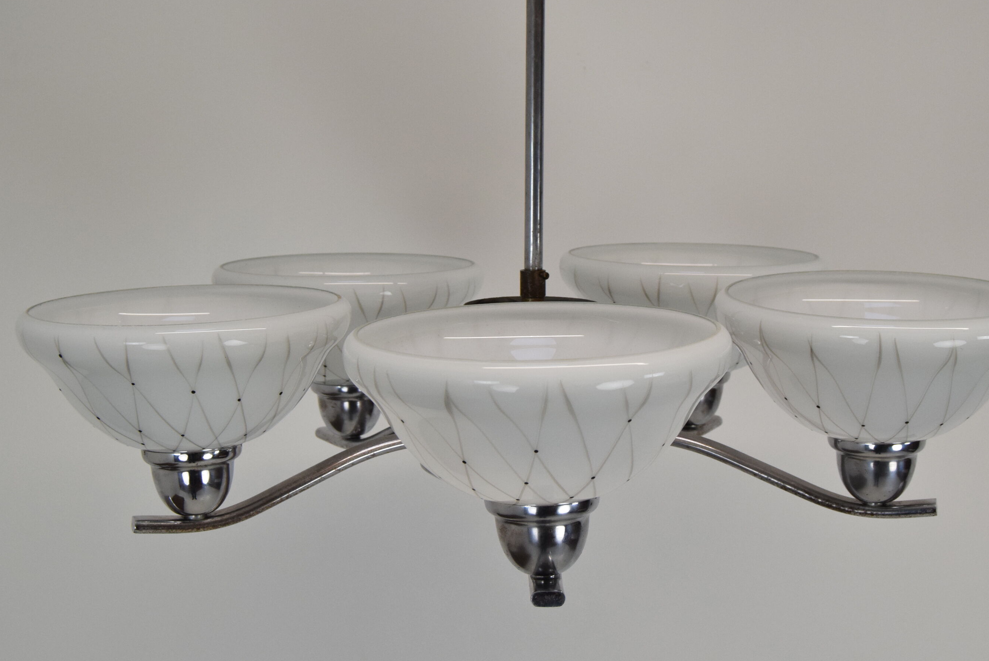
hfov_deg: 31.4
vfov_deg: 21.3
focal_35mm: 64
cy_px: 307
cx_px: 536
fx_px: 1759
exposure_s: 1/250
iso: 1600
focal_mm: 38
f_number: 8
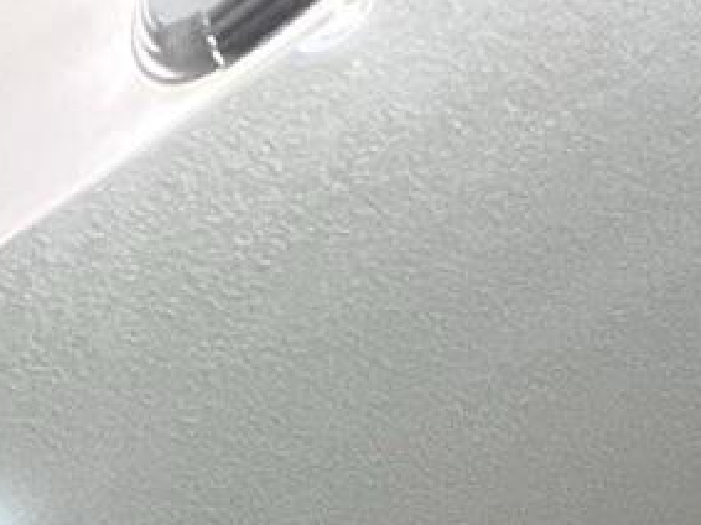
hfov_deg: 15.6
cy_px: 1815
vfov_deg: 9.5
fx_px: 1903
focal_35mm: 94
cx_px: -780
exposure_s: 1/120
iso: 200
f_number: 1.8
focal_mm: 1.57
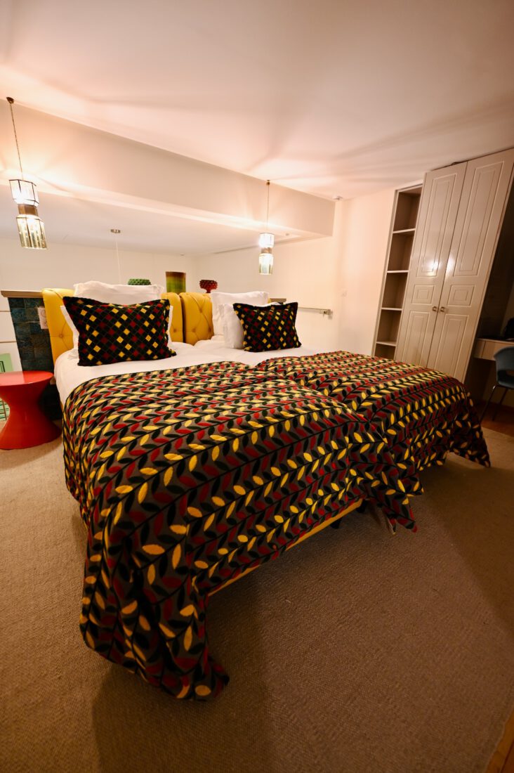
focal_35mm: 14
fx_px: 300
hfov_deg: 81.1
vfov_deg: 104.3
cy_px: 386
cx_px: 257
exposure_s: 1/15
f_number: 2.8
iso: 560
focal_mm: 14
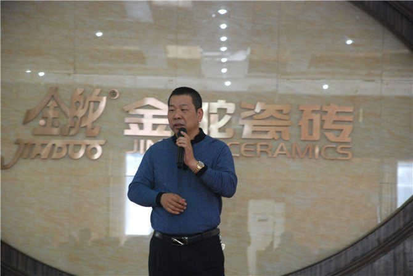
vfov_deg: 8.7
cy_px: 138
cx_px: 206
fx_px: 1808
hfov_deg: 13.0
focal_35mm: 158
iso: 1600
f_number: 5.6
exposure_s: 1/25
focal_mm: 105
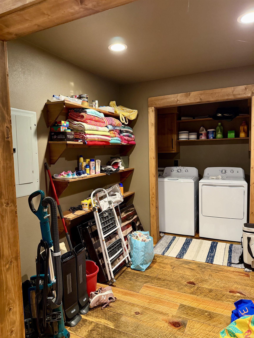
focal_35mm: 24
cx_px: 127
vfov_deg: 71.6
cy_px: 169
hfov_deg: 56.8
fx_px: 235
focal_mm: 6.76
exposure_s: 1/60
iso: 400
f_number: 1.78
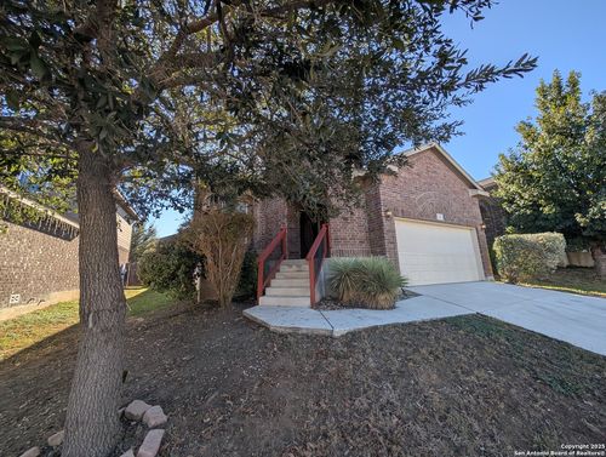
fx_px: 210
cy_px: 228
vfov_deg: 94.7
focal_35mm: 12
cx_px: 303
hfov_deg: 110.4
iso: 53
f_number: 1.7
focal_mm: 2.02
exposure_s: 1/1582
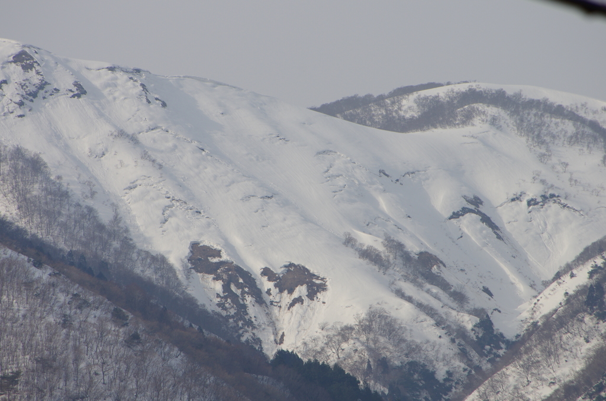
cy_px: 200
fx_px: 7559
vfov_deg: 3.0
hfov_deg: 4.6
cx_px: 303
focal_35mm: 450
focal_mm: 300
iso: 200
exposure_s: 1/800
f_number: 8
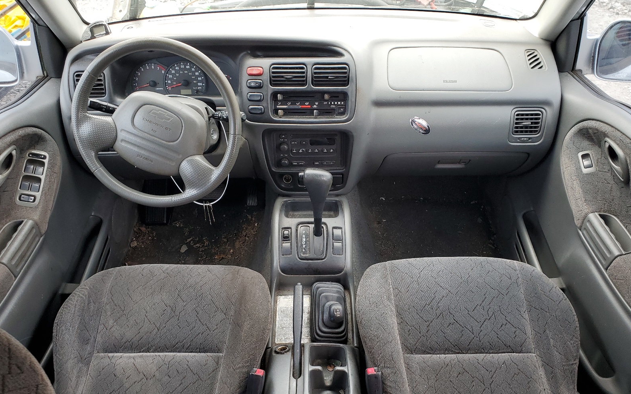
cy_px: 231
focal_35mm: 28
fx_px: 481
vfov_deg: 44.4
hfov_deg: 66.5
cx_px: 312
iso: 51
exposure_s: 1/120
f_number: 1.5
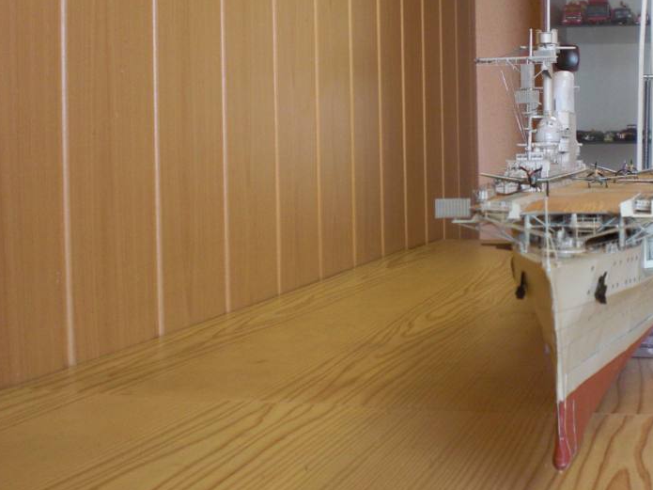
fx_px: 1056
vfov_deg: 26.0
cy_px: 178
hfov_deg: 33.8
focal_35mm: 56
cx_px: 475
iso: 200
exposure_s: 1/80
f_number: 3.1
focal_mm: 6.3
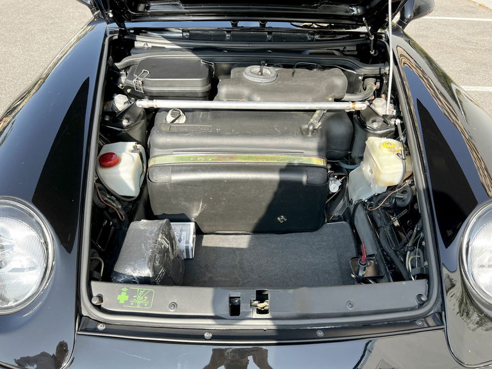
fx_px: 370
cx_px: 246
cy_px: 184
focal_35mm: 26
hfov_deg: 67.3
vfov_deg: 53.1
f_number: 1.5
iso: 50
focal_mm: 5.7
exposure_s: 1/797
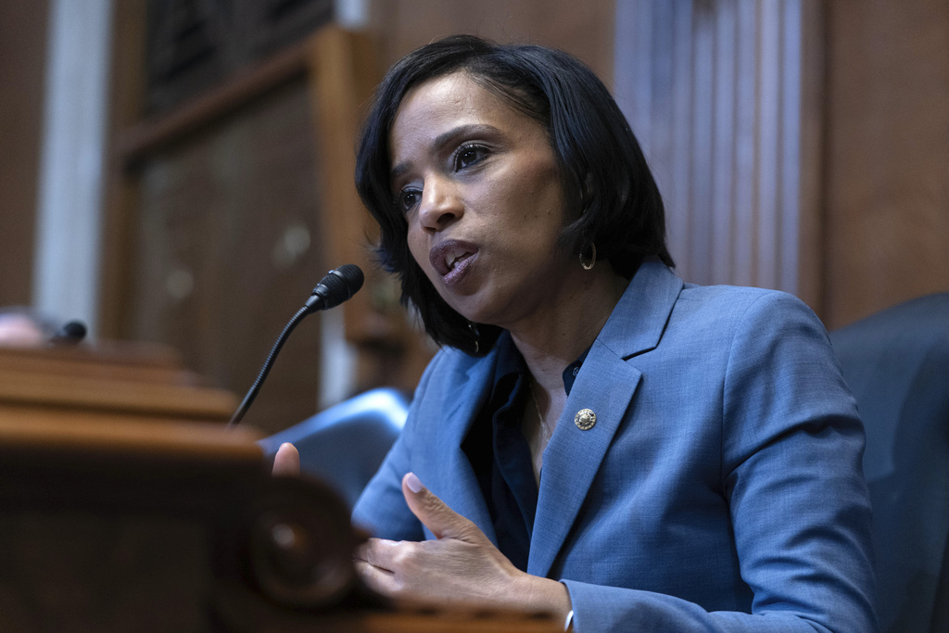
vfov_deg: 15.9
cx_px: 474
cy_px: 316
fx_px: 2267
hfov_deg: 23.6
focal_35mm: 86
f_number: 3.2
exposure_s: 1/400
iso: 2500
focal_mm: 86
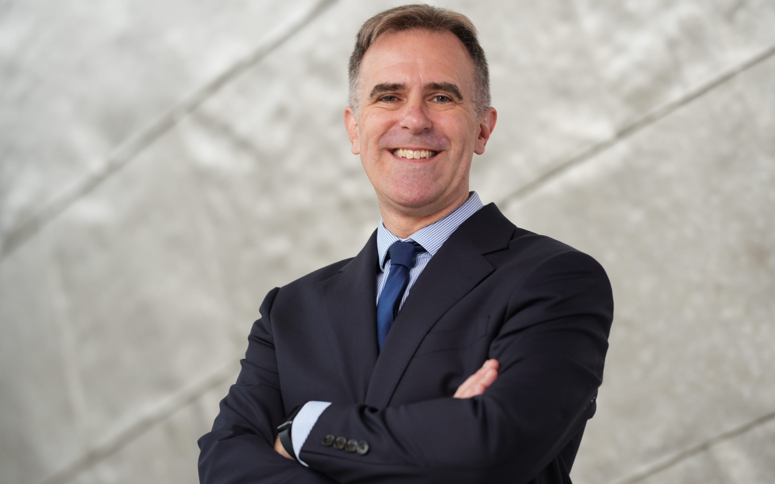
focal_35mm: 138
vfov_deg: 9.5
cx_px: 387
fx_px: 2915
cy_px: 225
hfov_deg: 15.1
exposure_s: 1/60
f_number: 2.8
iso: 200
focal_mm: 135
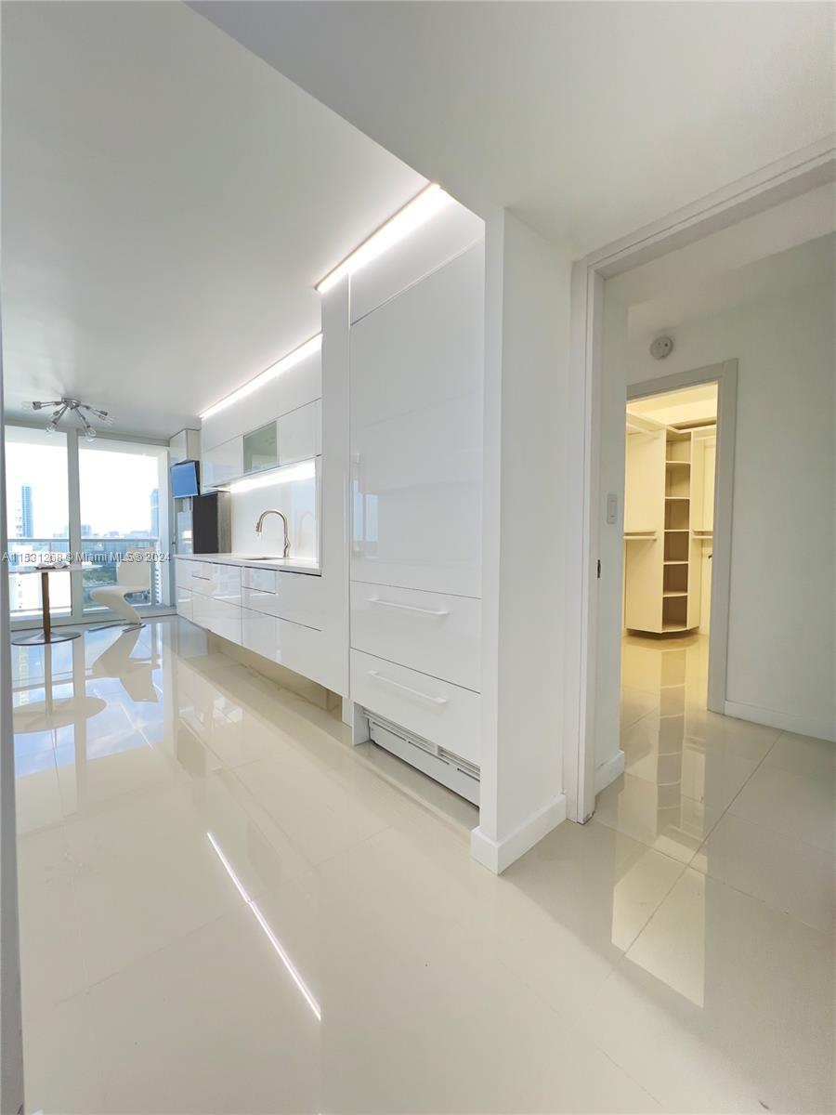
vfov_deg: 106.2
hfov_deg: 89.9
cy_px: 558
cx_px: 418
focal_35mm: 13
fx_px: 419
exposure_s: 1/120
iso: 250
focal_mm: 1.57
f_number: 1.8
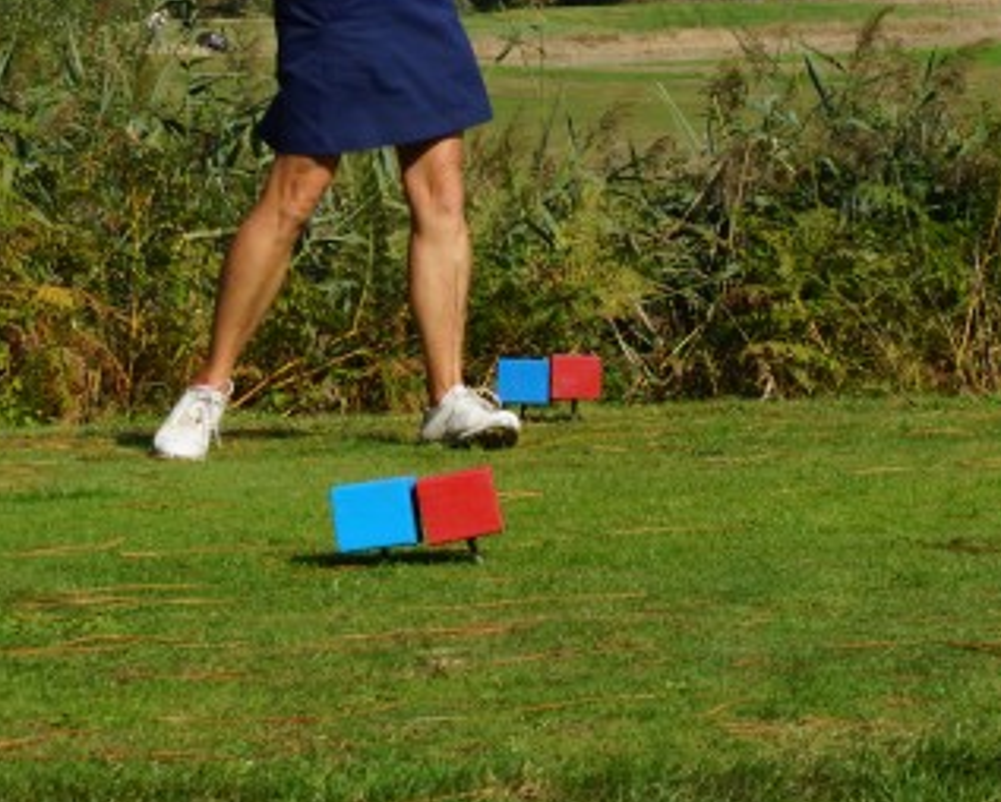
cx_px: 392
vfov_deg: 7.6
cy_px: 120
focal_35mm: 205
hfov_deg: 9.4
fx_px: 6063
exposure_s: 1/125
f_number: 13
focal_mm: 45
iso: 100
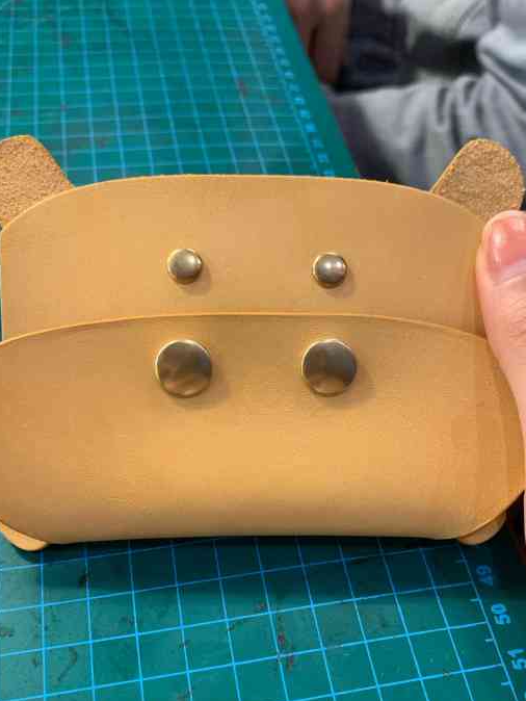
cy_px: 401
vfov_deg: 51.2
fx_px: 729
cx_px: 274
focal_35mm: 36
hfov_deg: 39.7
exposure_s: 1/50
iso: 250
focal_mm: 4.25
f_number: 1.8
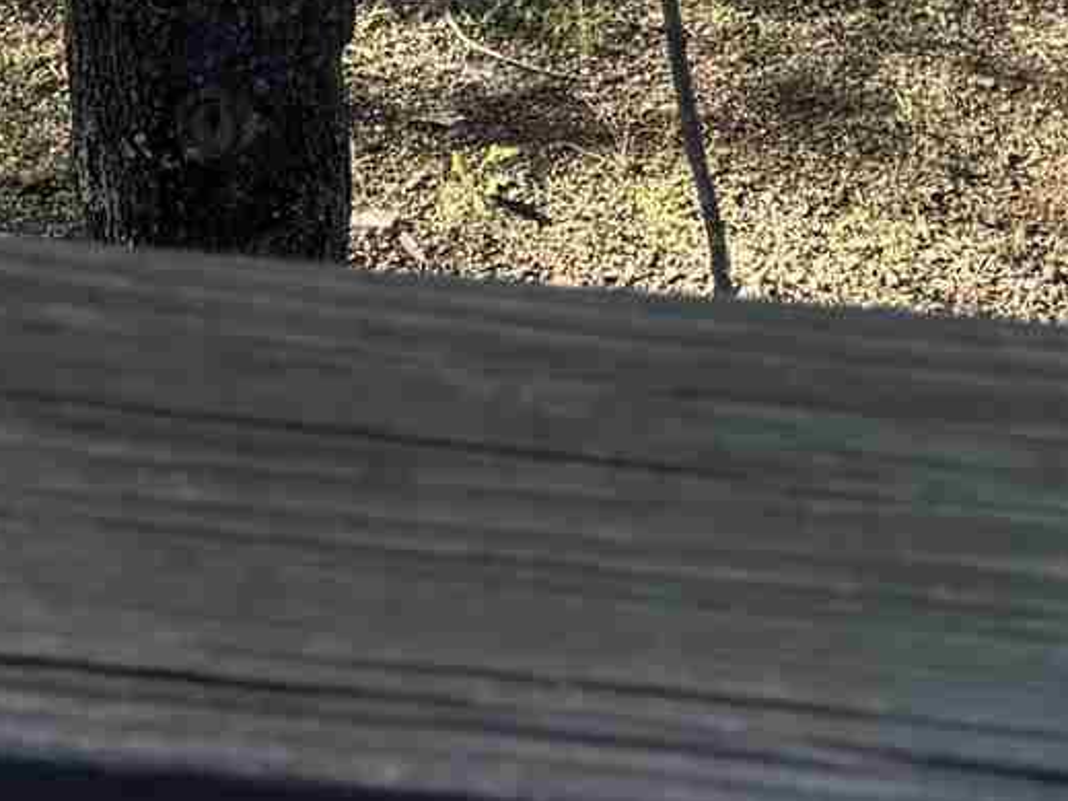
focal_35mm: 142
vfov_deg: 9.1
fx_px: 4380
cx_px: -735
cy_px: -1262
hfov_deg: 12.8
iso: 80
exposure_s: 1/448
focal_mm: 6.76
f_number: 1.78
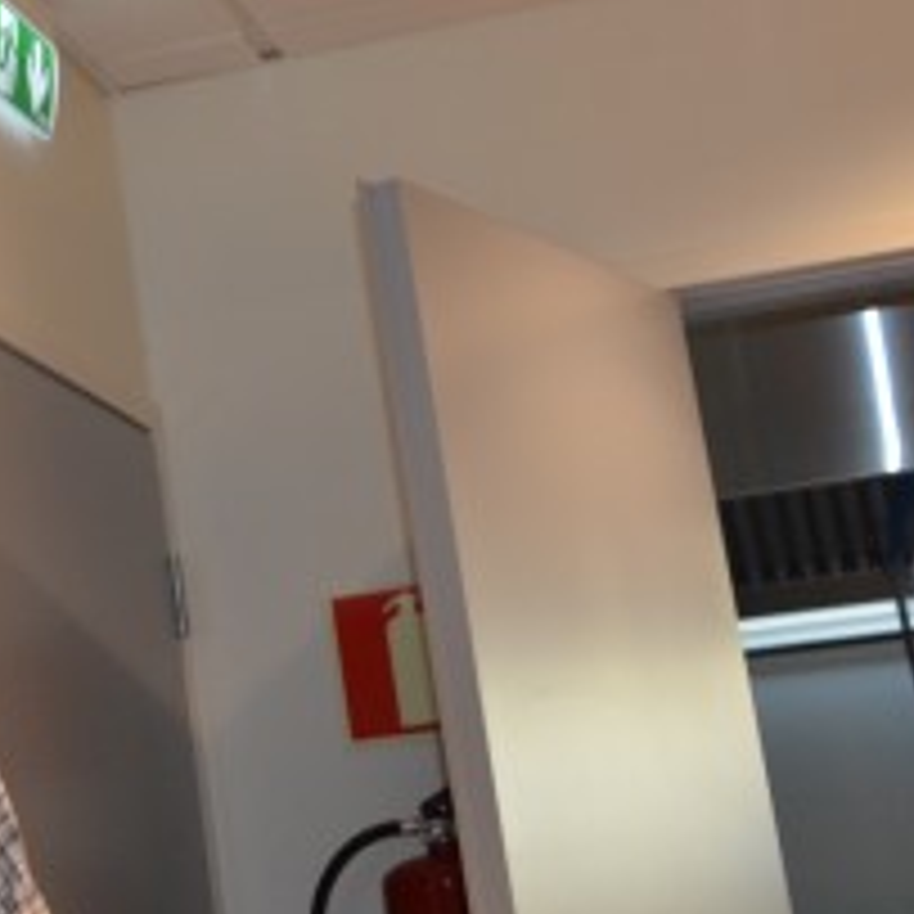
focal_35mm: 95
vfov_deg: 18.2
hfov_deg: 16.8
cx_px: -410
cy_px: 232
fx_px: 2838
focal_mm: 22
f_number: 3.8
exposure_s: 1/80
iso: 400
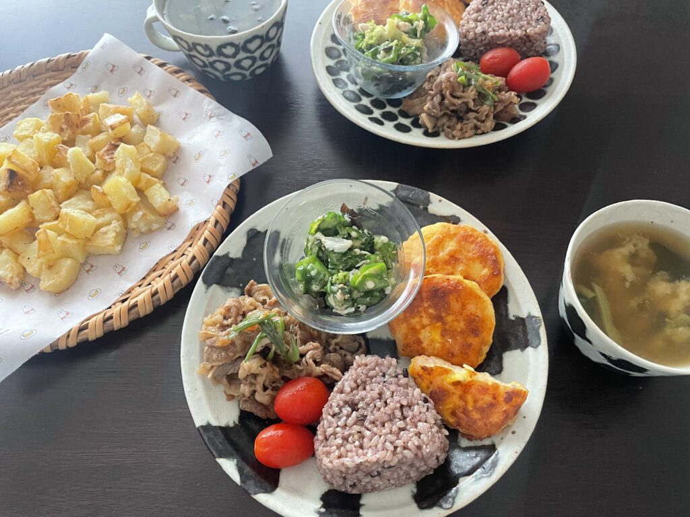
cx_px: 345
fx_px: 518
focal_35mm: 26
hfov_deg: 67.3
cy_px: 258
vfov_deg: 53.1
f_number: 1.6
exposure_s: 1/60
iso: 500
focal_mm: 4.2
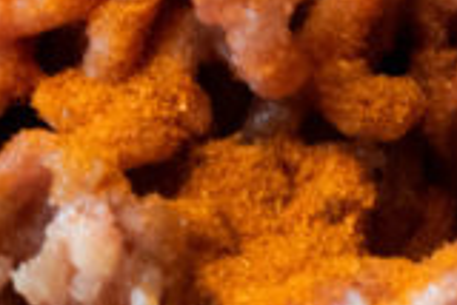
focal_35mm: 480
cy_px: -318
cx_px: -417
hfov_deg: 4.2
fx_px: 6099
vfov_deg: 2.9
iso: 800
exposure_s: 1/60
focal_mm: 50
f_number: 10
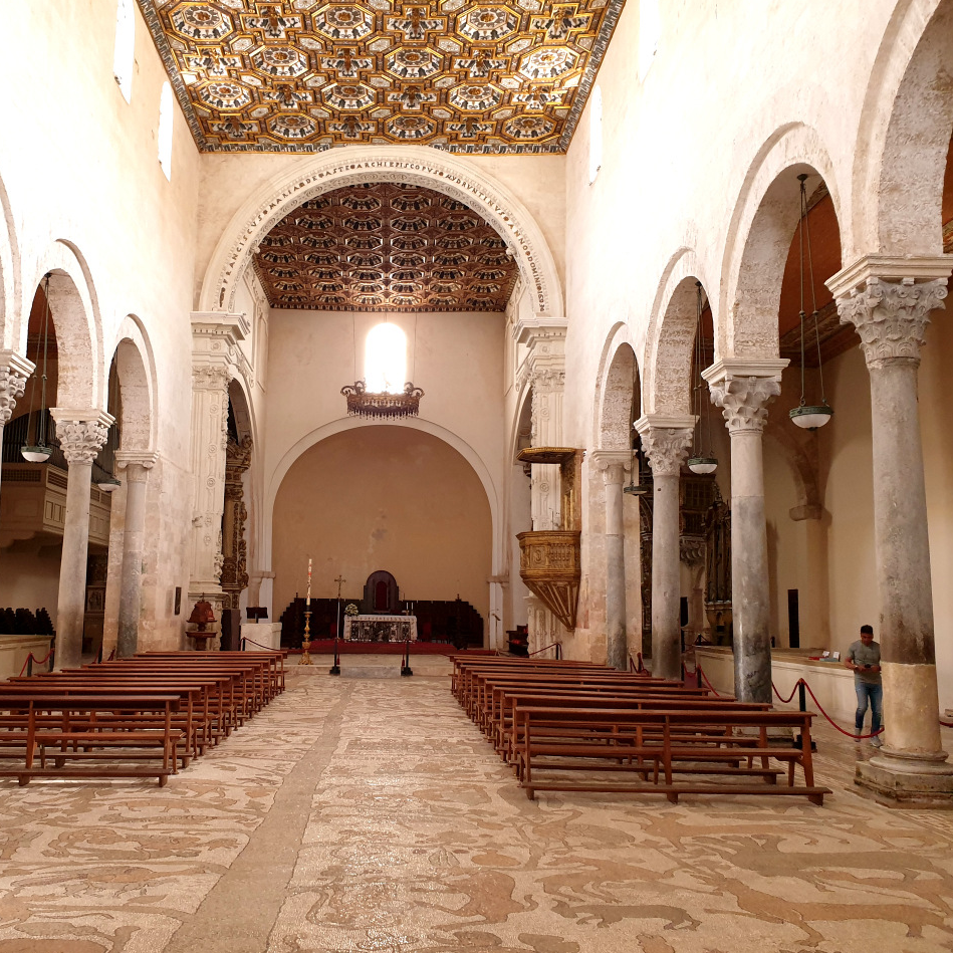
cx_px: 381
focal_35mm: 31
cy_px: 477
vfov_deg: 52.5
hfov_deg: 52.2
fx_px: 966
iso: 250
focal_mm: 4.3
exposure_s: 1/37
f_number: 2.4
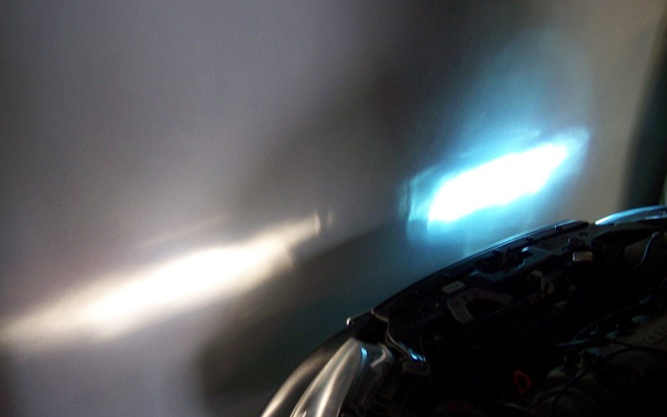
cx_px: 335
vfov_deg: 31.2
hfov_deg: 48.2
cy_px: 247
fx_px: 745
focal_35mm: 41
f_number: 2.8
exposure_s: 1/30
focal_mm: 6.3
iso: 100
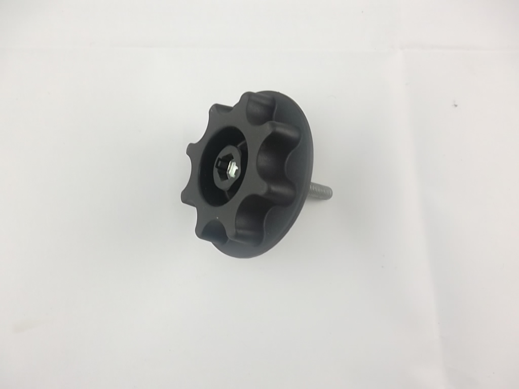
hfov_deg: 65.3
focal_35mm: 27
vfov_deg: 51.4
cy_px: 194
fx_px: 405
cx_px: 260
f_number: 3.5
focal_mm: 4.9
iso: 110
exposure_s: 1/45
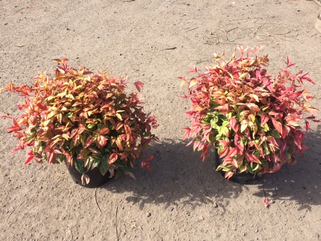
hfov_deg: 61.7
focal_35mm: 29
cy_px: 120
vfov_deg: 48.2
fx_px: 269
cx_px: 160
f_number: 2.2
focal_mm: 4.15
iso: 32
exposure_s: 1/873
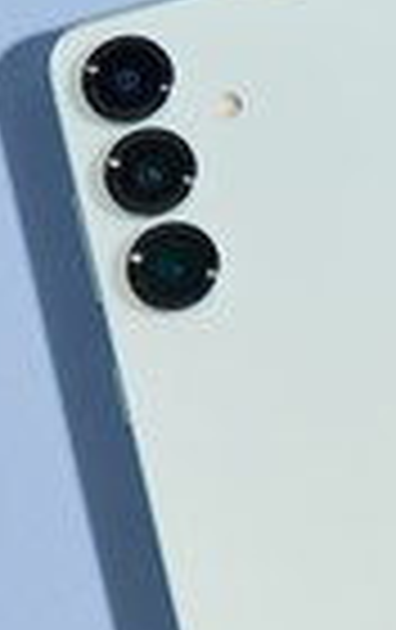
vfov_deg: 6.9
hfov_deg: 4.2
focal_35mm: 305
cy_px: 153
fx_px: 5245
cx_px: 1080
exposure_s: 1/80
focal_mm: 70
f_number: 5.6
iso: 1000
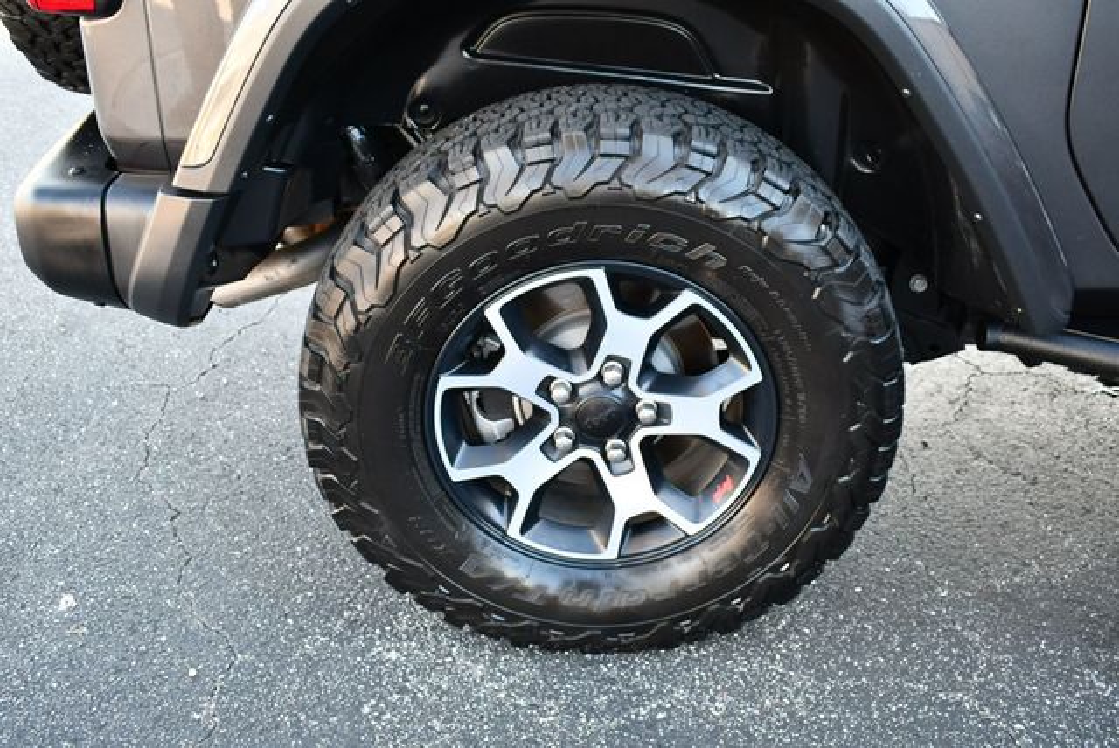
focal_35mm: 36
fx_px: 1120
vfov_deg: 36.9
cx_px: 560
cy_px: 374
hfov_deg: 53.1
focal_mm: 18
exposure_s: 1/250
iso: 800
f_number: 3.5
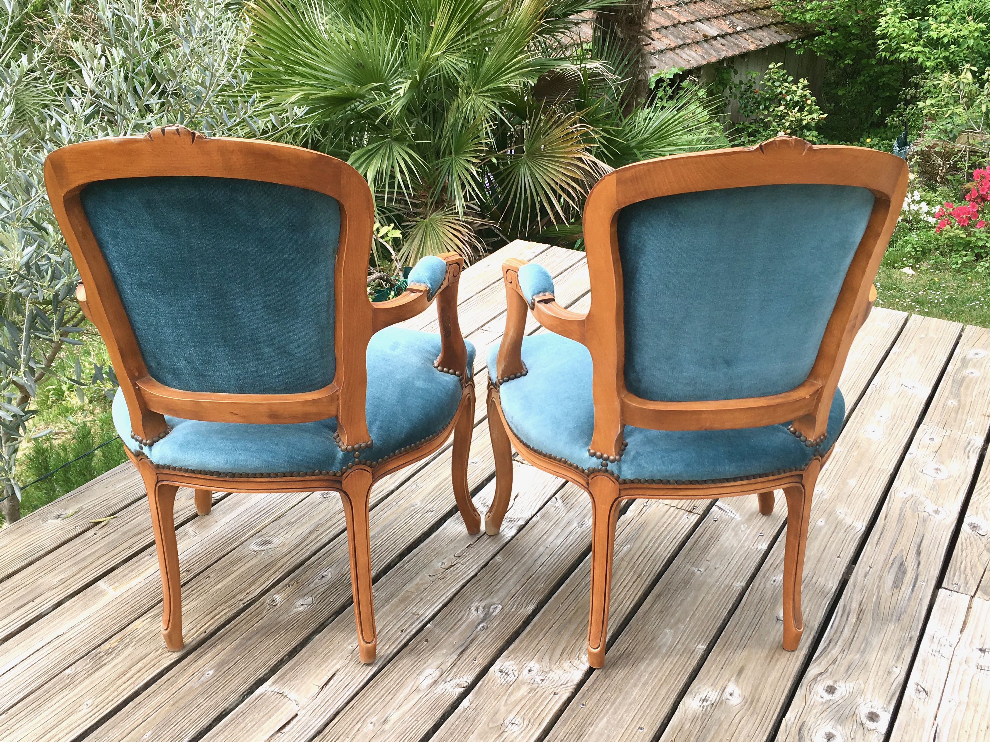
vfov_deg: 39.7
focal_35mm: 36
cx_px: 498
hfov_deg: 51.4
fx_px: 1030
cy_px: 376
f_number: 2.2
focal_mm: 4.15
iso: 25
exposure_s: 1/427
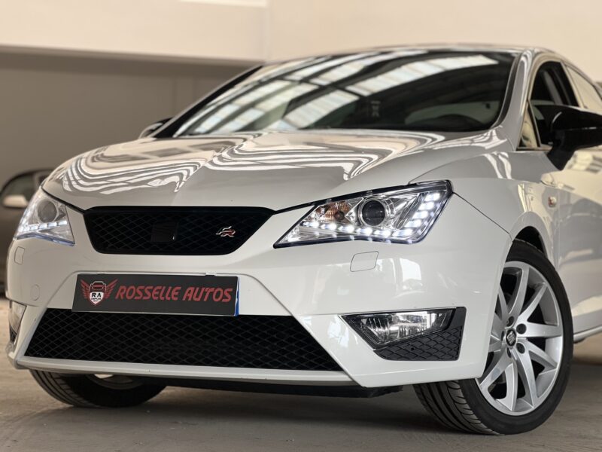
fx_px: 1339
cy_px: 226
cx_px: 301
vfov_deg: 19.1
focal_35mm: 77
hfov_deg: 25.3
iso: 125
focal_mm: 9
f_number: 2.8
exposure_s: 1/121
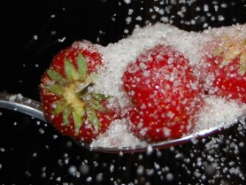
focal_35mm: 98
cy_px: 86
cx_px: 151
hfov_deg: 20.0
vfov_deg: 15.1
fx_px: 697
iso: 400
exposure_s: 1/60
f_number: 5.3
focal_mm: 42
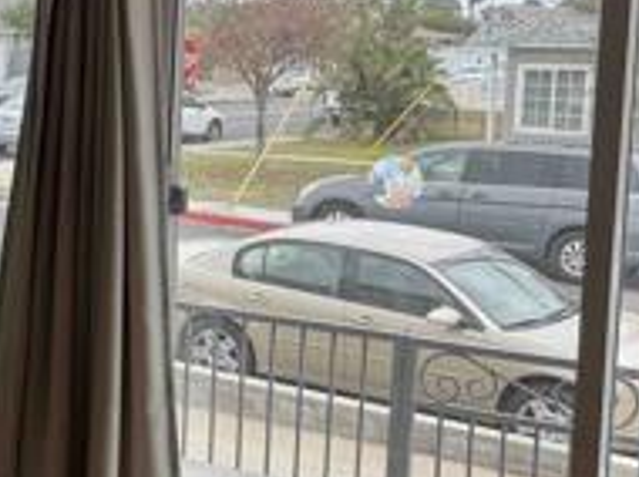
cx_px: -326
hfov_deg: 20.6
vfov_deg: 18.1
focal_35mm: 81
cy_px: 171
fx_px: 1493
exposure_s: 1/120
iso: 64
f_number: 1.78
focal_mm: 6.76
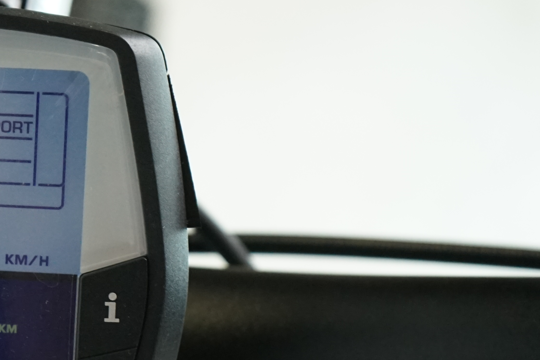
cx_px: -129
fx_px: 1890
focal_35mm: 126
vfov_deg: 10.8
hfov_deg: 15.6
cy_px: 298
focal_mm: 47
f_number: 5.6
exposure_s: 1/200
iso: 2500
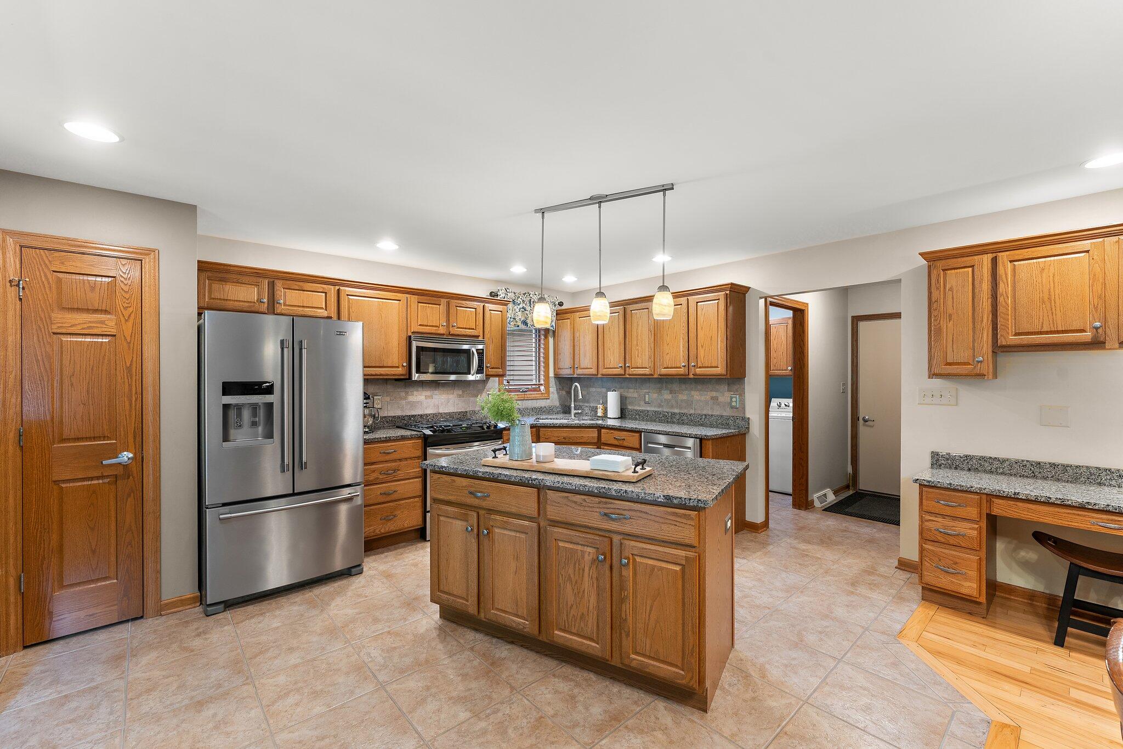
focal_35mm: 15
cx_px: 562
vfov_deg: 77.7
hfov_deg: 100.8
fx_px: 465
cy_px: 374
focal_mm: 14.9
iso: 400
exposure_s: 1/1.67
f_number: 8
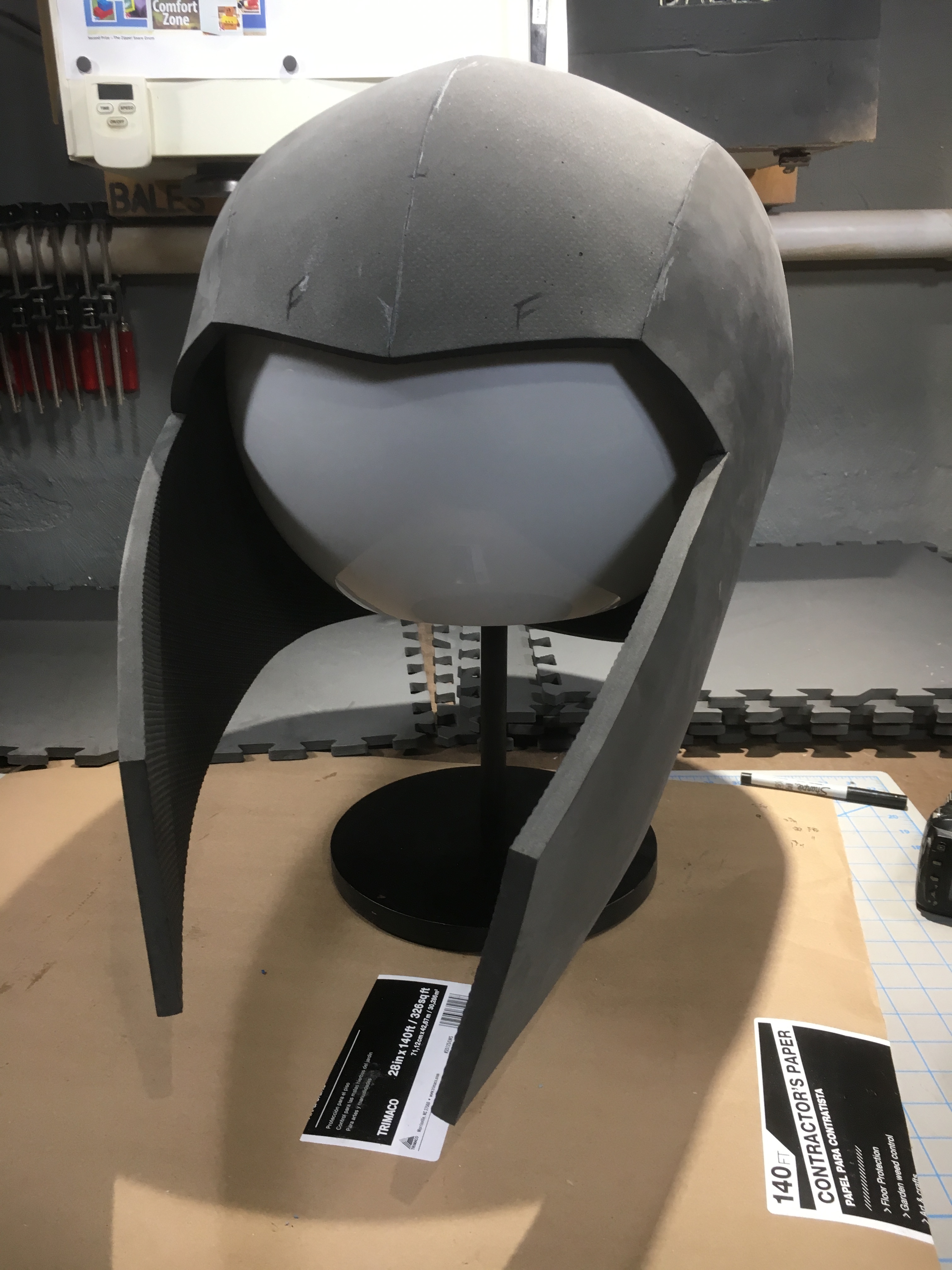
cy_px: 635
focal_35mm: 29
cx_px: 476
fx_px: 1063
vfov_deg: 61.7
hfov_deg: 48.2
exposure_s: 1/30
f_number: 2.2
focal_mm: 4.15
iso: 50
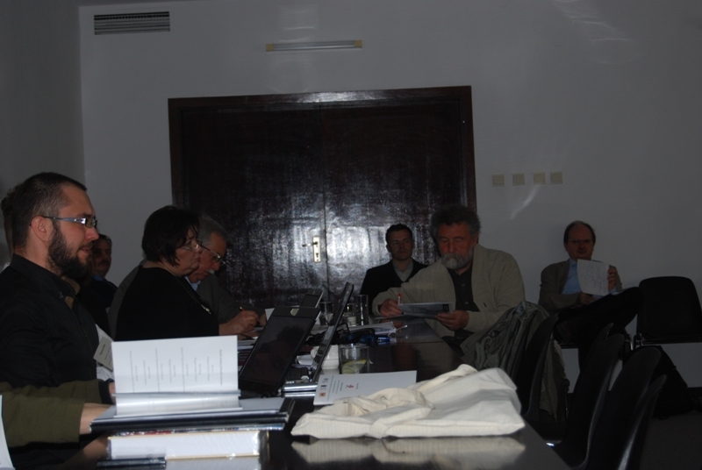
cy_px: 235
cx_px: 351
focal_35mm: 72
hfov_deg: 28.0
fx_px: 1406
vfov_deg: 19.0
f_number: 5.6
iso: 200
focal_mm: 48
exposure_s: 1/60
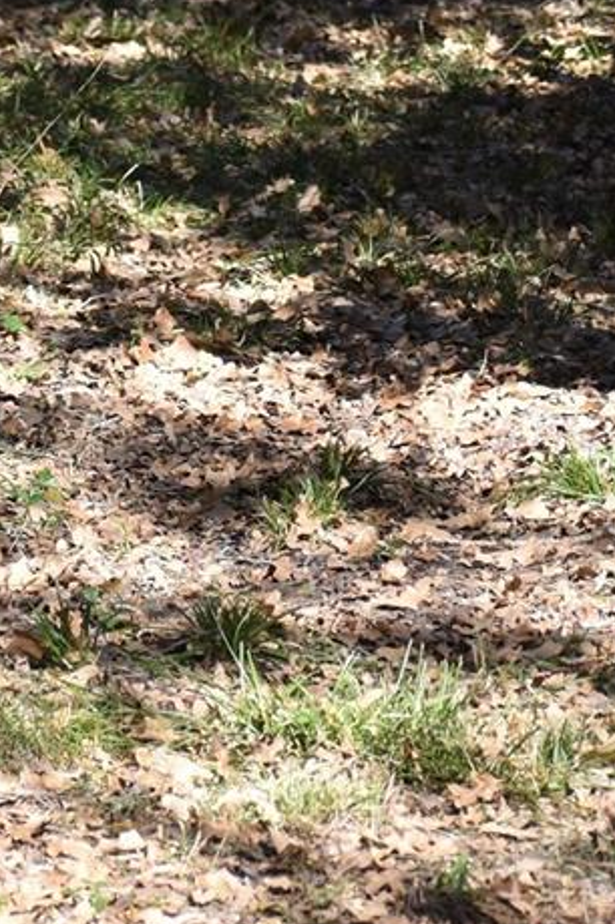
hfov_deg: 3.8
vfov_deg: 5.6
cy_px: -593
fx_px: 9264
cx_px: -38
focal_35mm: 361
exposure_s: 1/500
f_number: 5.6
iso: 400
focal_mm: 72
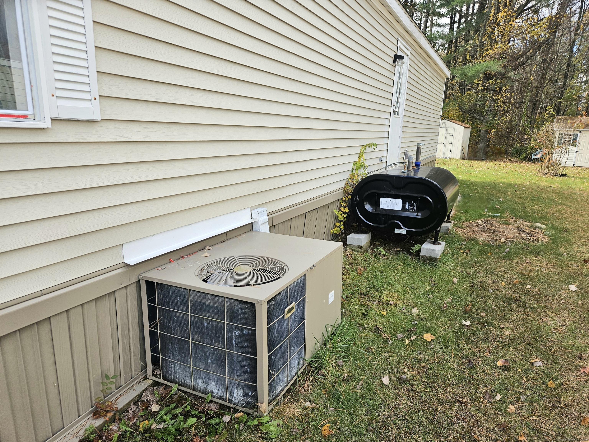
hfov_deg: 73.9
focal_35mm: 23
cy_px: 221
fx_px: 391
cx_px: 294
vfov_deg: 58.9
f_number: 1.8
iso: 40
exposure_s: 1/476
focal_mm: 5.4
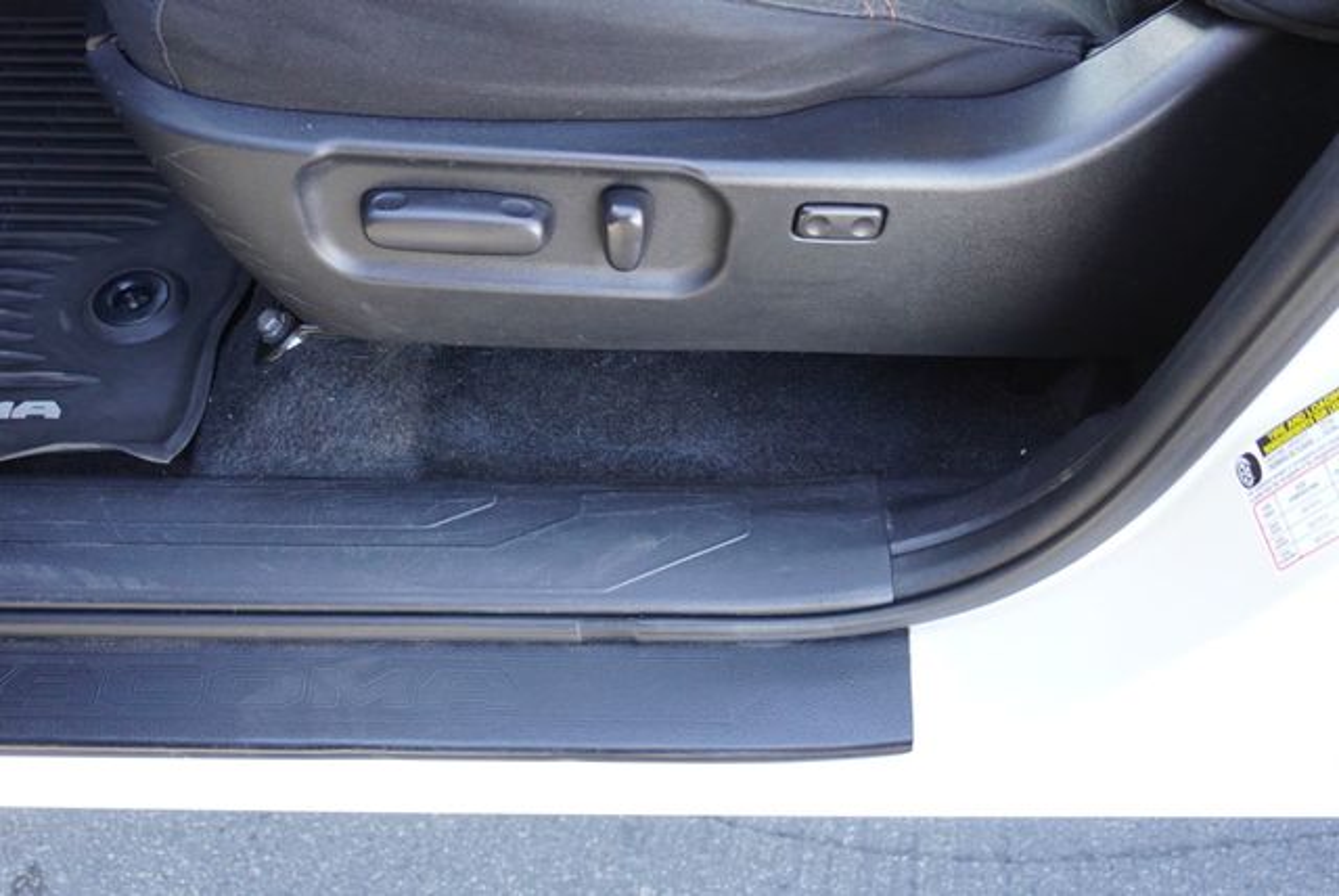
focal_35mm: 30
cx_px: 670
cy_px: 448
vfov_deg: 43.7
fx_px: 1117
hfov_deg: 61.9
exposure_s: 1/160
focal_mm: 20
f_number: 4
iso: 1250
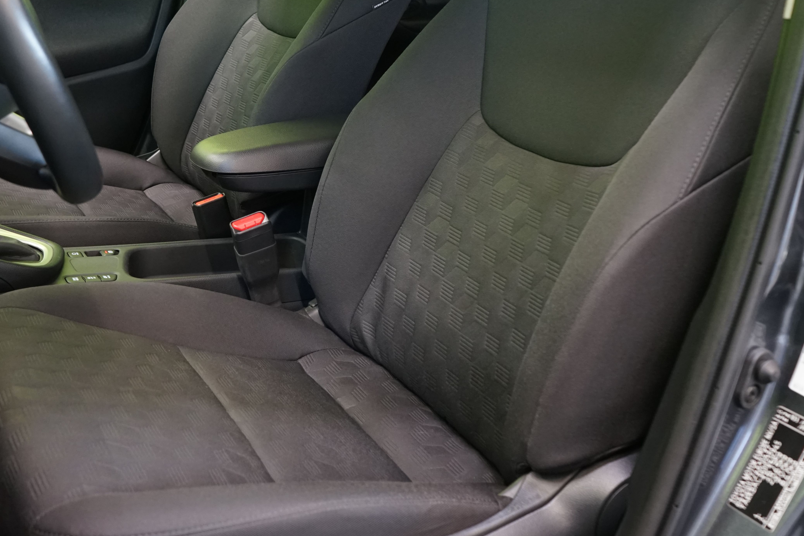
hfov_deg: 45.8
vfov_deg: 31.7
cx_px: 281
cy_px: 187
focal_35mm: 42
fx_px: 938
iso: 2000
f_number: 5.6
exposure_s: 1/15
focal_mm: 29
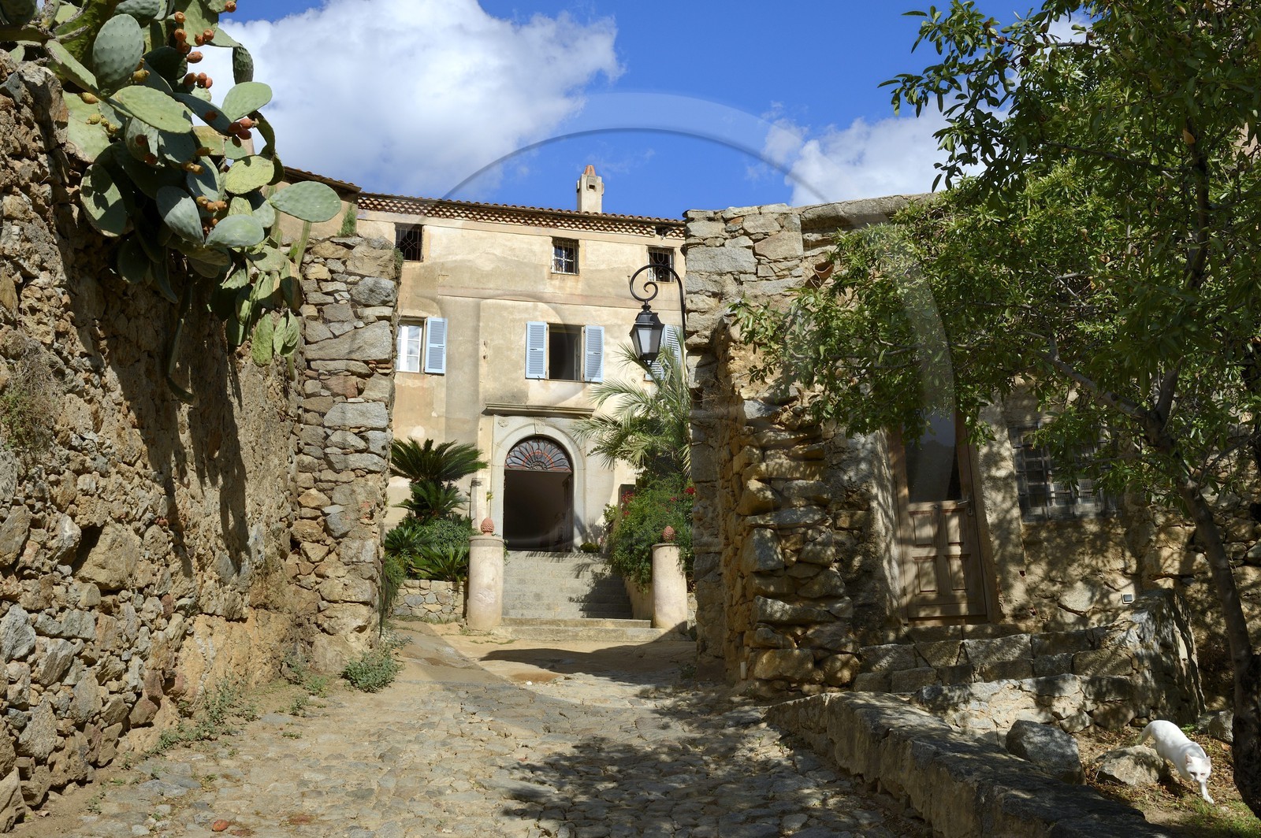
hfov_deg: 58.8
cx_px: 630
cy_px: 419
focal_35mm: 32
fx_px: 1120
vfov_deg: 41.0
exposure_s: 1/250
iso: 200
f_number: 14
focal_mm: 32
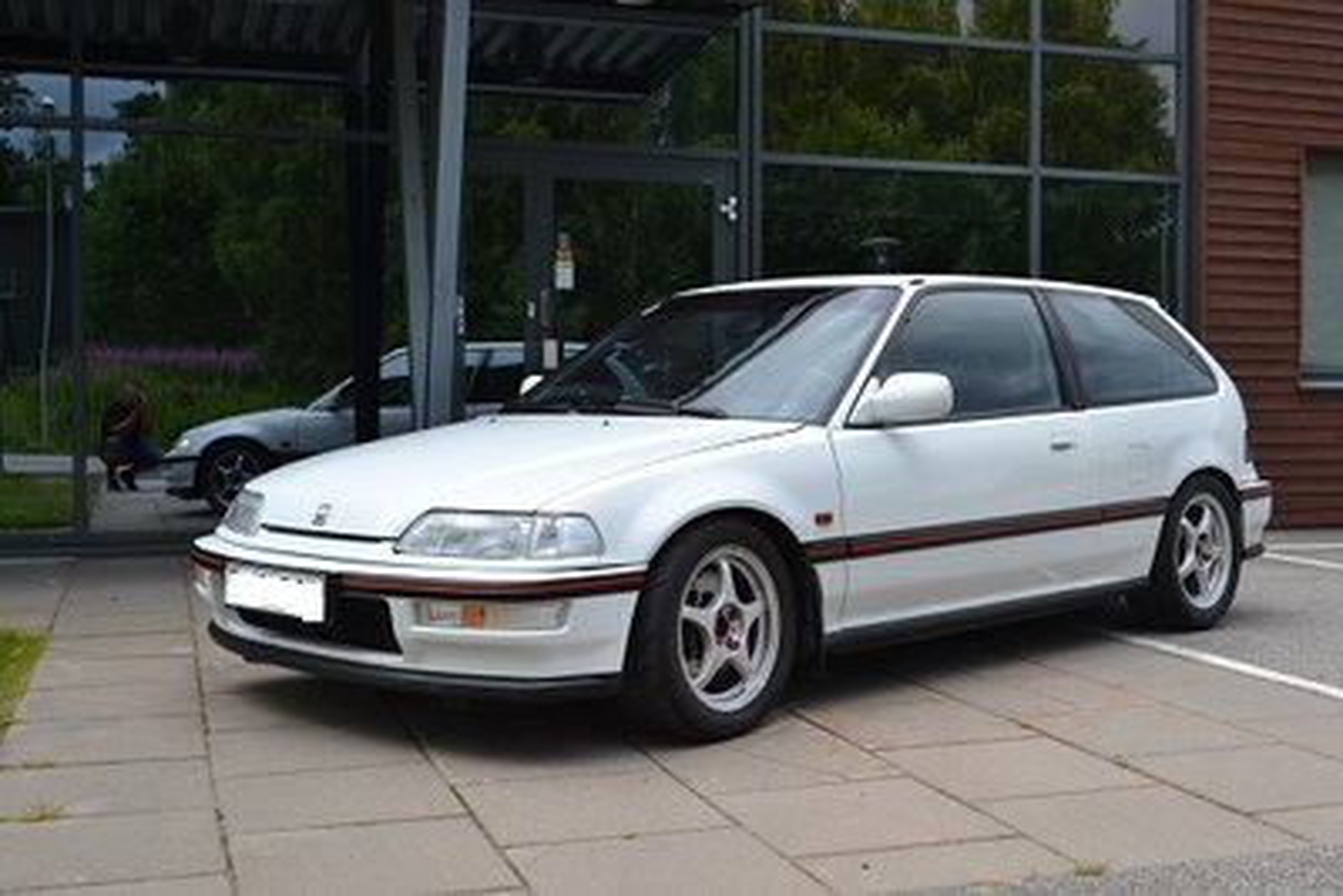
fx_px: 1567
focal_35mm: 42
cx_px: 672
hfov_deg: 46.4
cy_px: 448
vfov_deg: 31.9
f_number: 5.6
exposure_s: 1/125
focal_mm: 28
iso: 200
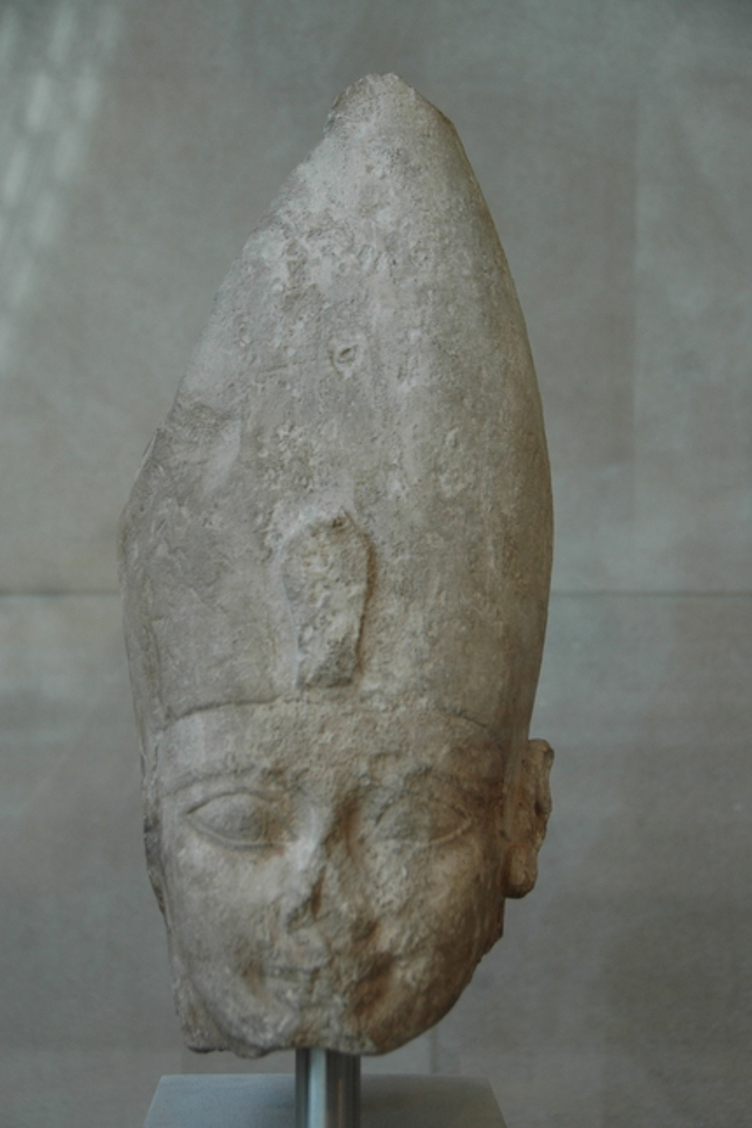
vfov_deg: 24.0
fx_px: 2648
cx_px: 378
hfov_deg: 16.2
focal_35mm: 85
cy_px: 574
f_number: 5
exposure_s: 1/100
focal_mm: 55
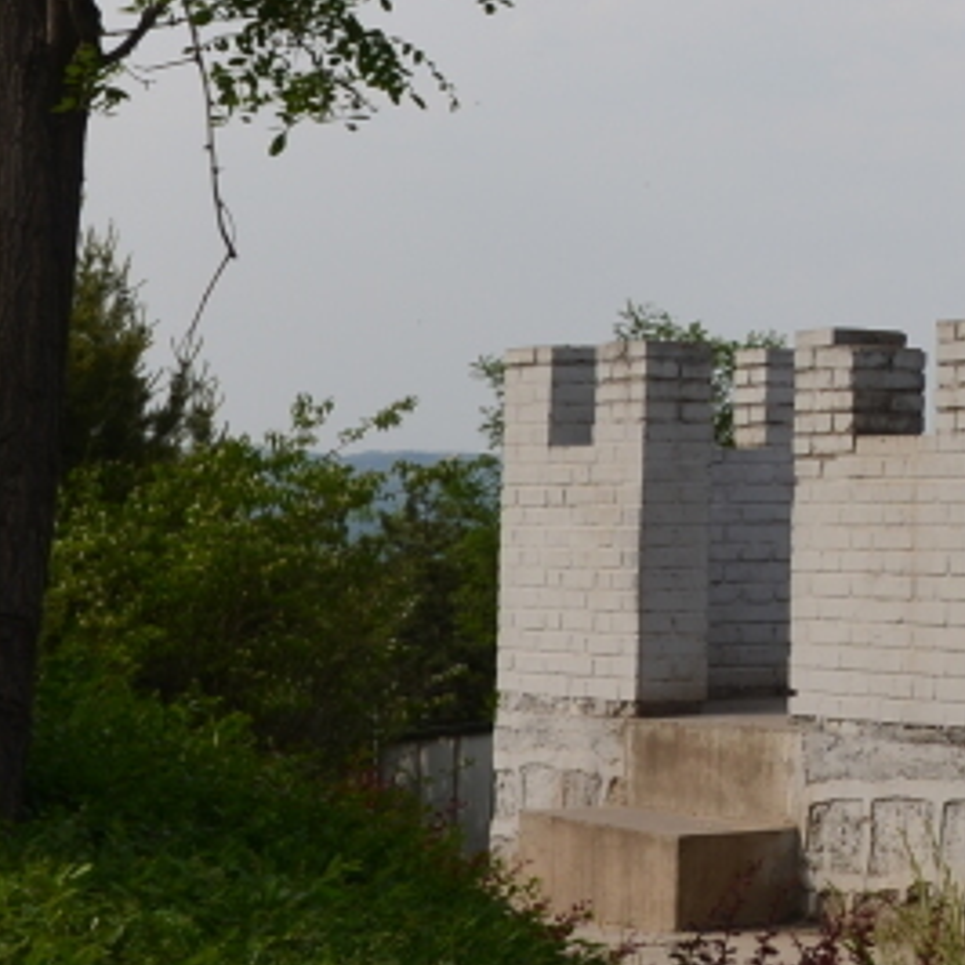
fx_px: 4636
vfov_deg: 11.8
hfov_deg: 11.5
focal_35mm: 147
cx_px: 1331
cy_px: 51
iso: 160
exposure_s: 1/200
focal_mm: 30
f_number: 11
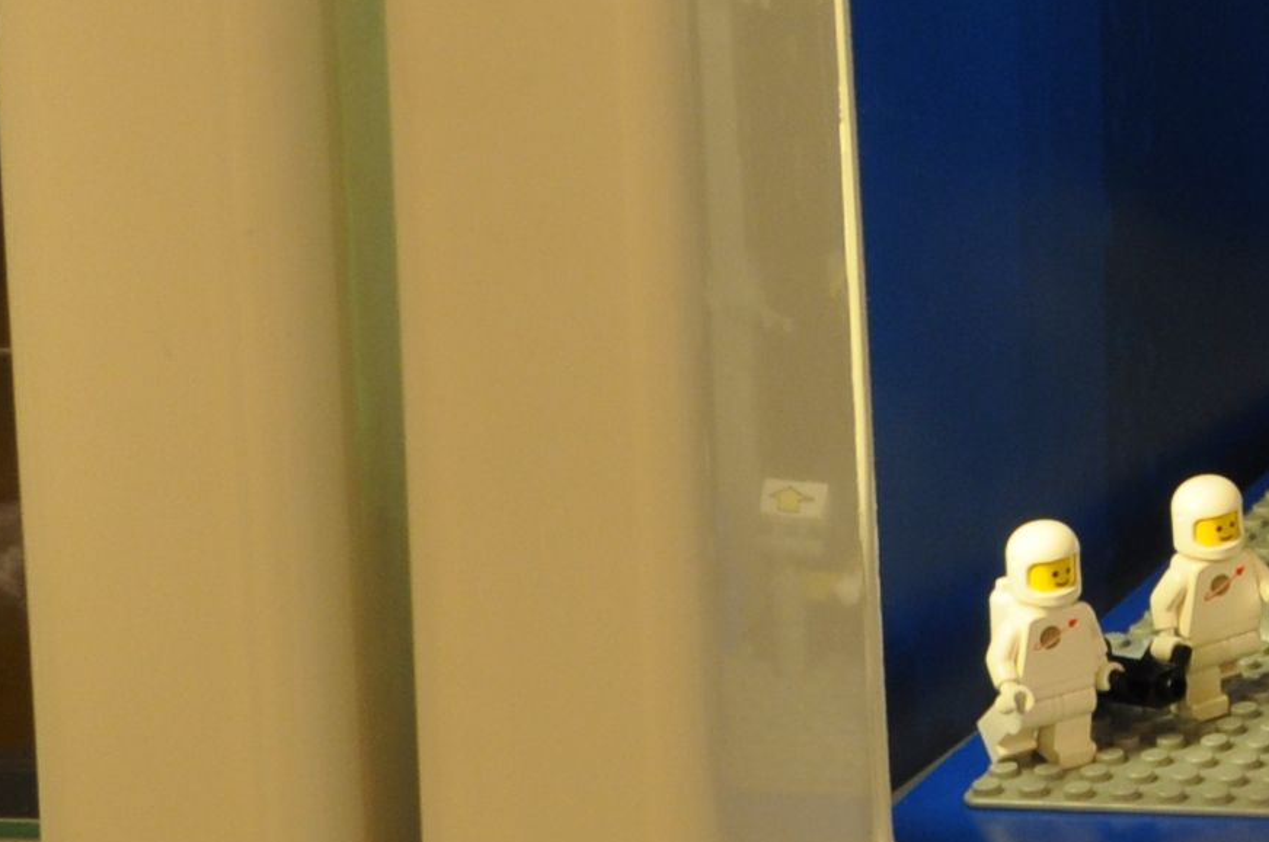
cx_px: 2669
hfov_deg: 10.5
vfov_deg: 7.5
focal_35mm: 177
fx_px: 6231
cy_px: -567
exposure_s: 1/30
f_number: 5.6
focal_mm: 24
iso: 280
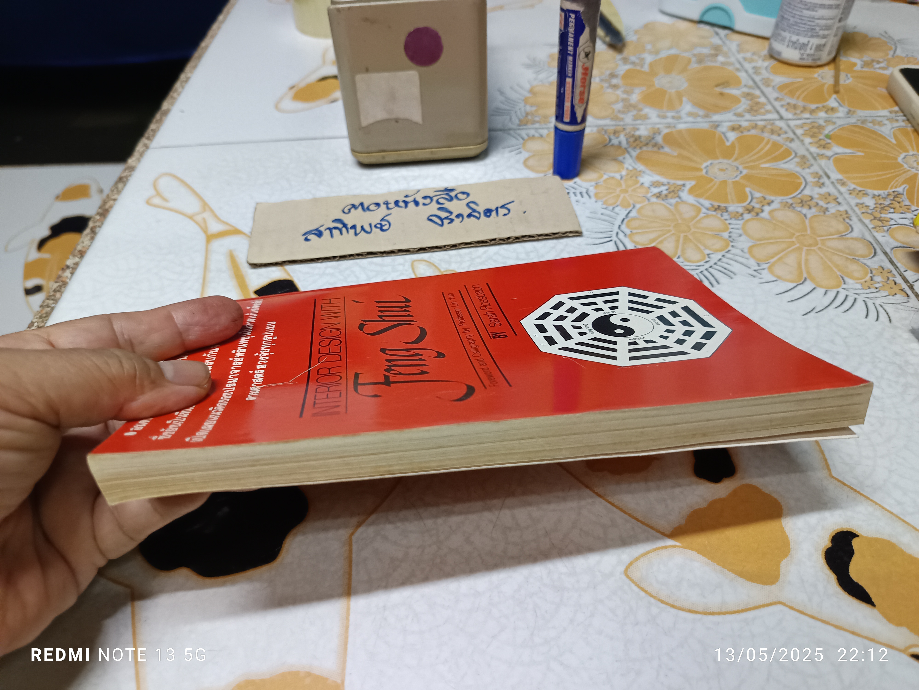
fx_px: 637
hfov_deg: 71.6
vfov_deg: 56.8
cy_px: 345
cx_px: 460
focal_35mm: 24
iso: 953
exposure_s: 1/25
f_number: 1.7
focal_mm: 5.31
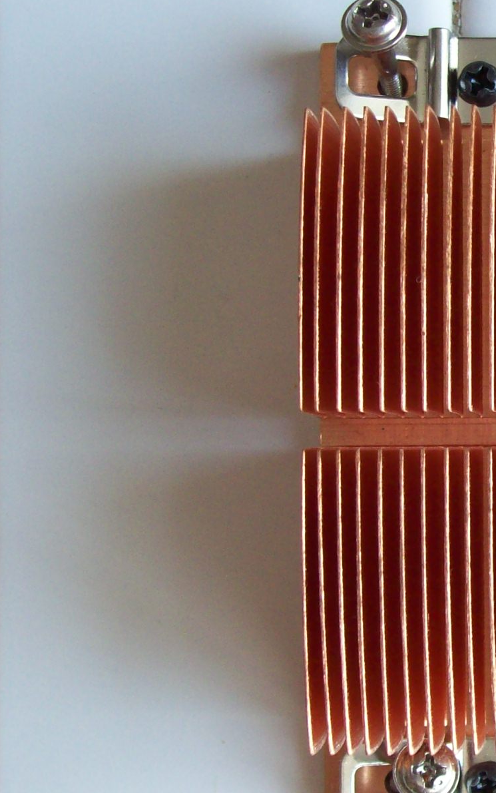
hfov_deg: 15.1
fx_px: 1772
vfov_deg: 25.2
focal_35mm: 82
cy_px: 431
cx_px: 680
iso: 160
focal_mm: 7.6
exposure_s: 1/67.9
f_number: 3
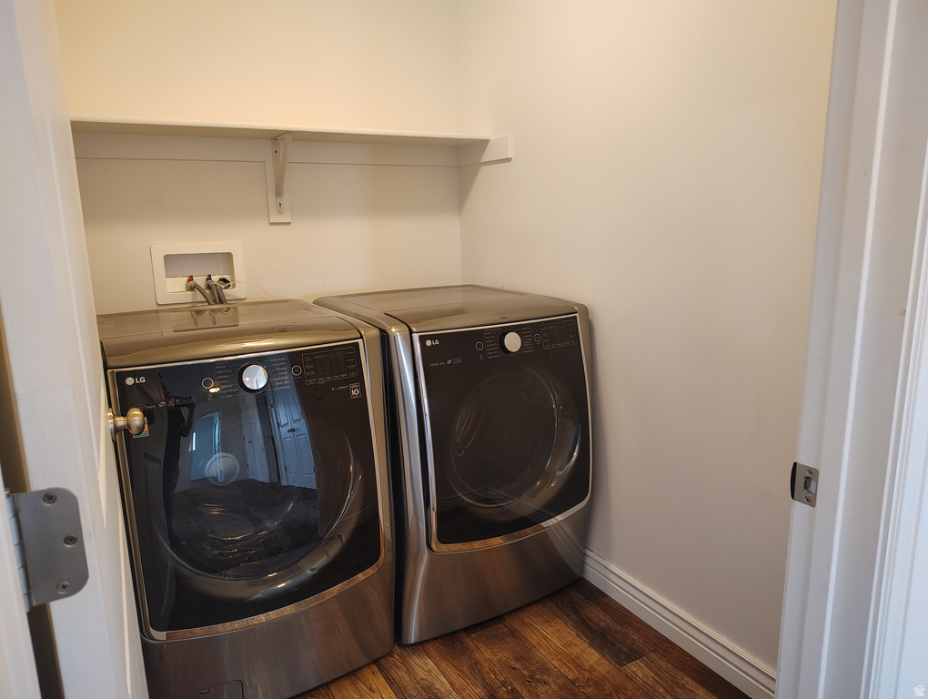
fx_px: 644
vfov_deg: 56.9
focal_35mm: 24
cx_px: 464
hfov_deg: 71.5
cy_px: 350
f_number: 1.8
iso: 778
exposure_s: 1/60
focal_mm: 5.56
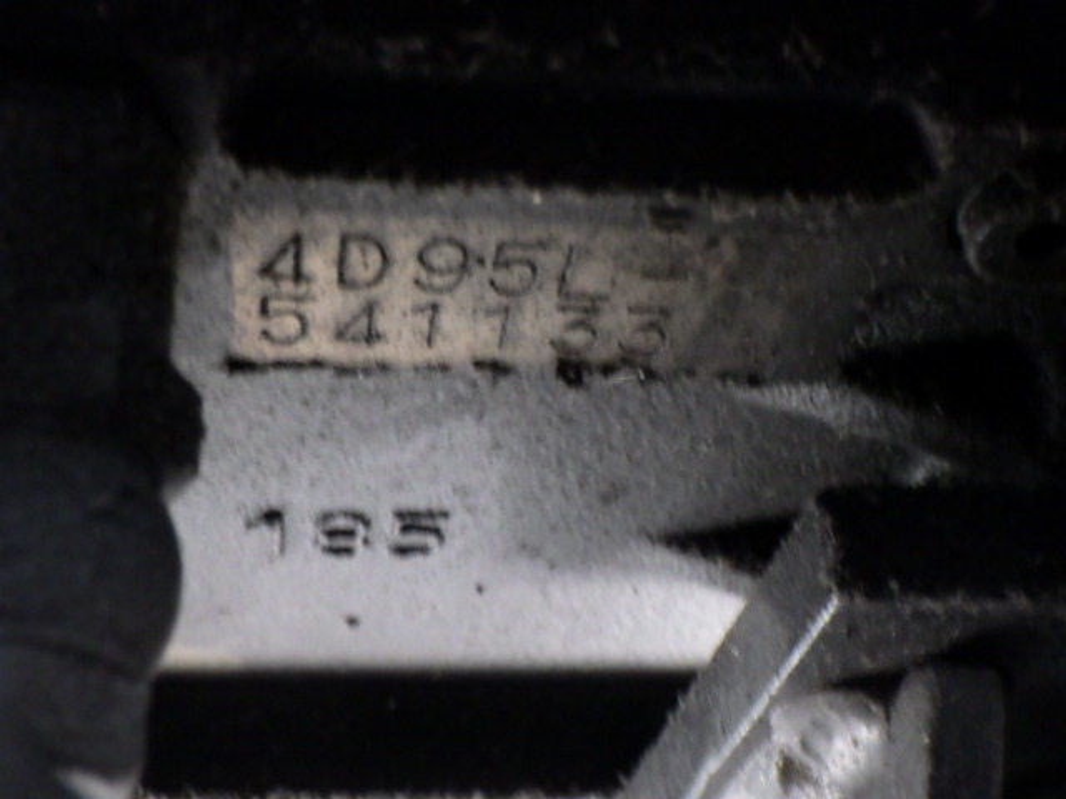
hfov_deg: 37.5
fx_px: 1571
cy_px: 400
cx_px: 533
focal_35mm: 51
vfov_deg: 28.6
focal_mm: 9.1
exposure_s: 1/25
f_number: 4.4
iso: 1600
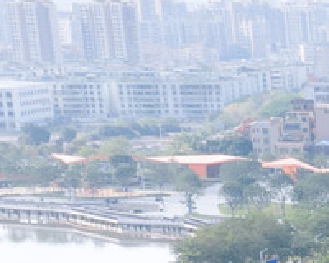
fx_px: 2045
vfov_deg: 6.9
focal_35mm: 210
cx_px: 1000
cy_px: 680
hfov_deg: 7.9
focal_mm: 10.26
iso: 100
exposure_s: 1/50
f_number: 8
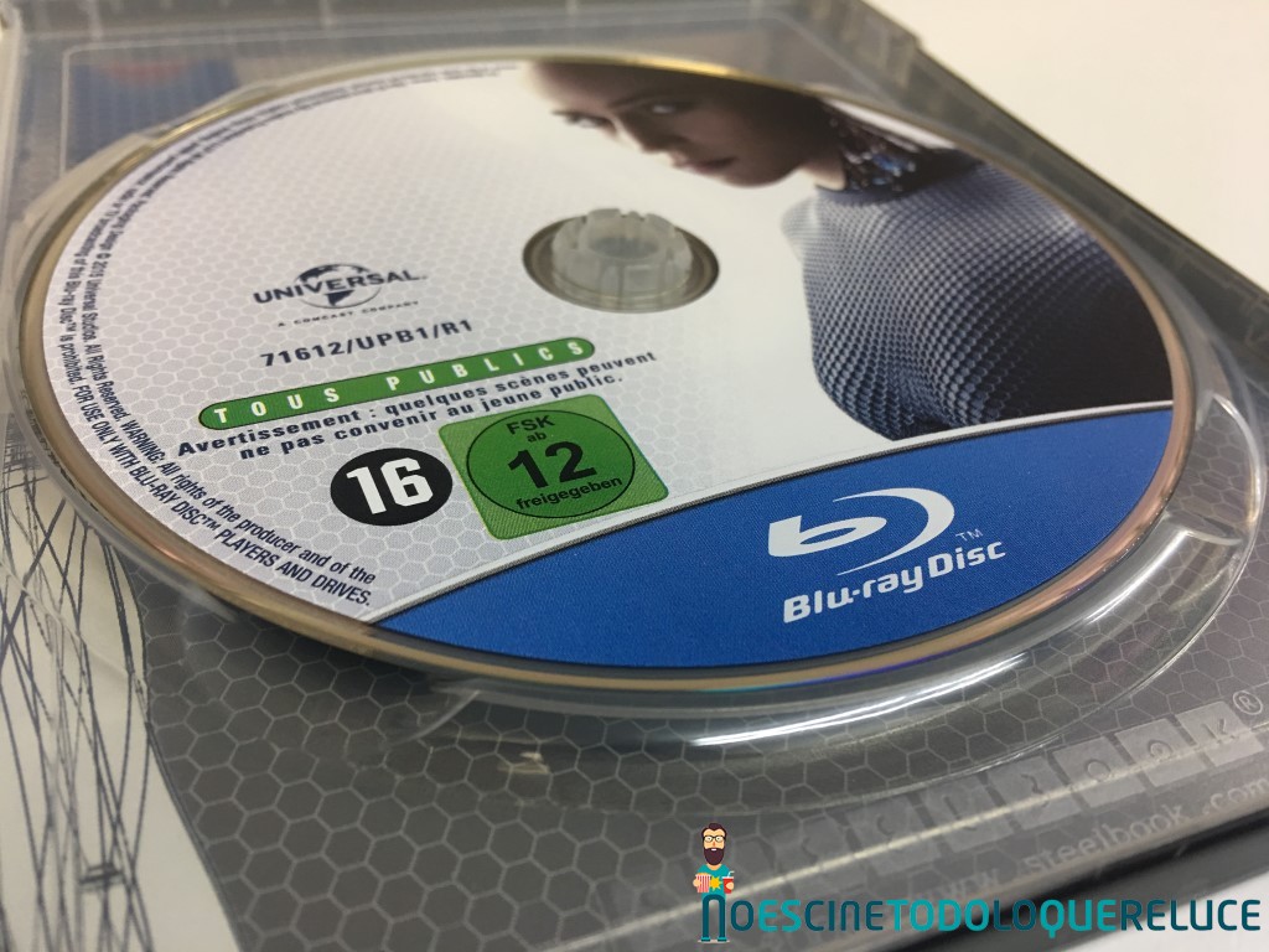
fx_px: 1063
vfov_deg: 48.2
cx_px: 634
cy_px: 476
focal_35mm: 29
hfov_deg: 61.7
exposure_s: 1/17
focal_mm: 4.15
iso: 50
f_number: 2.2
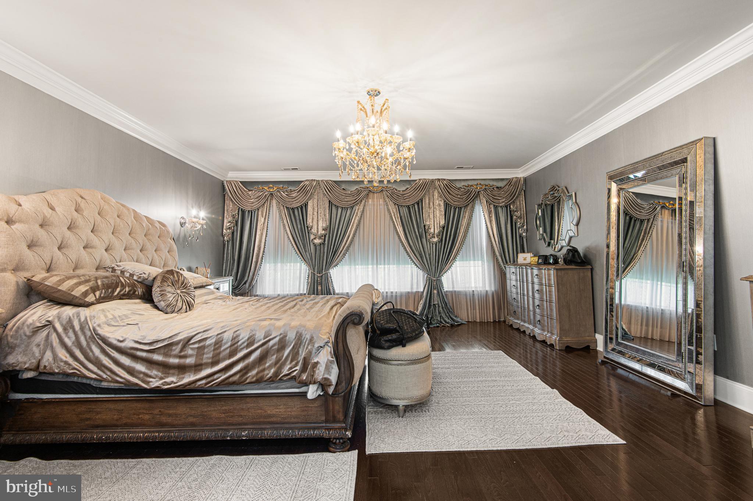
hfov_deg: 96.8
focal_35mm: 16
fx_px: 334
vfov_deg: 73.7
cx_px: 376
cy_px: 250
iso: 250
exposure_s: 1/2.5
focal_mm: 16
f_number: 10
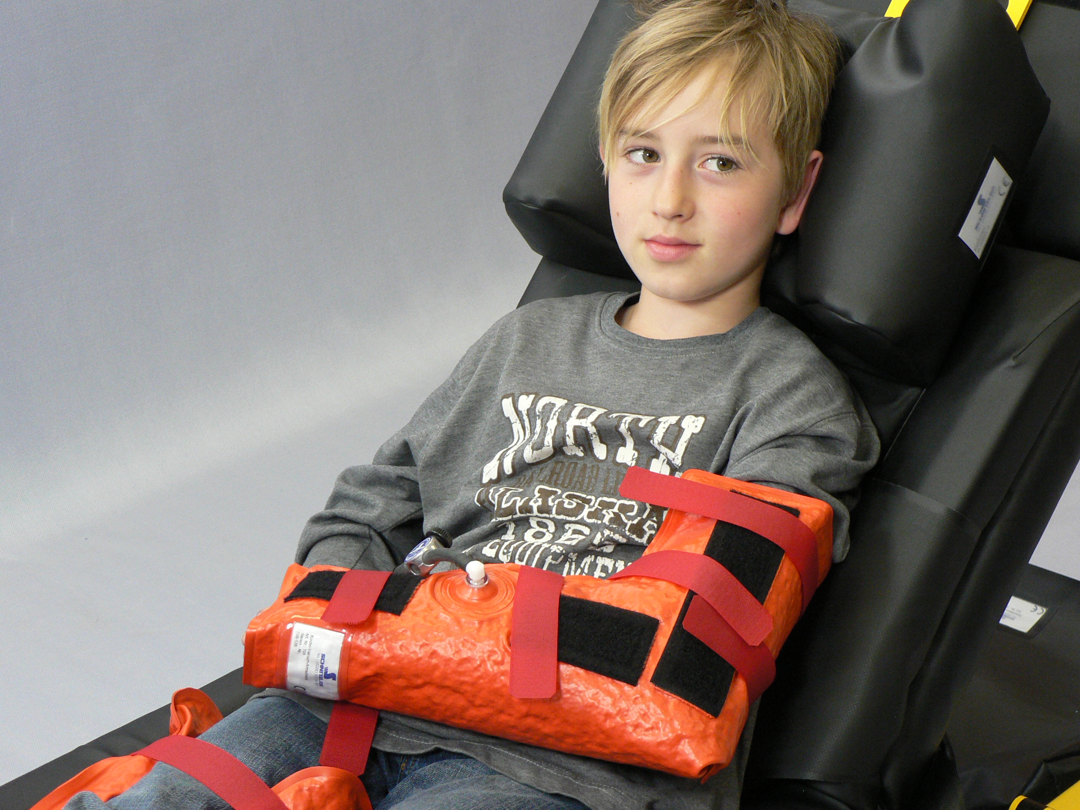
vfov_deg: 17.6
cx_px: 540
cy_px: 405
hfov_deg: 23.3
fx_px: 2621
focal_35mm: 84
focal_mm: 14
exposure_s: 1/30
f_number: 3.2
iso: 200
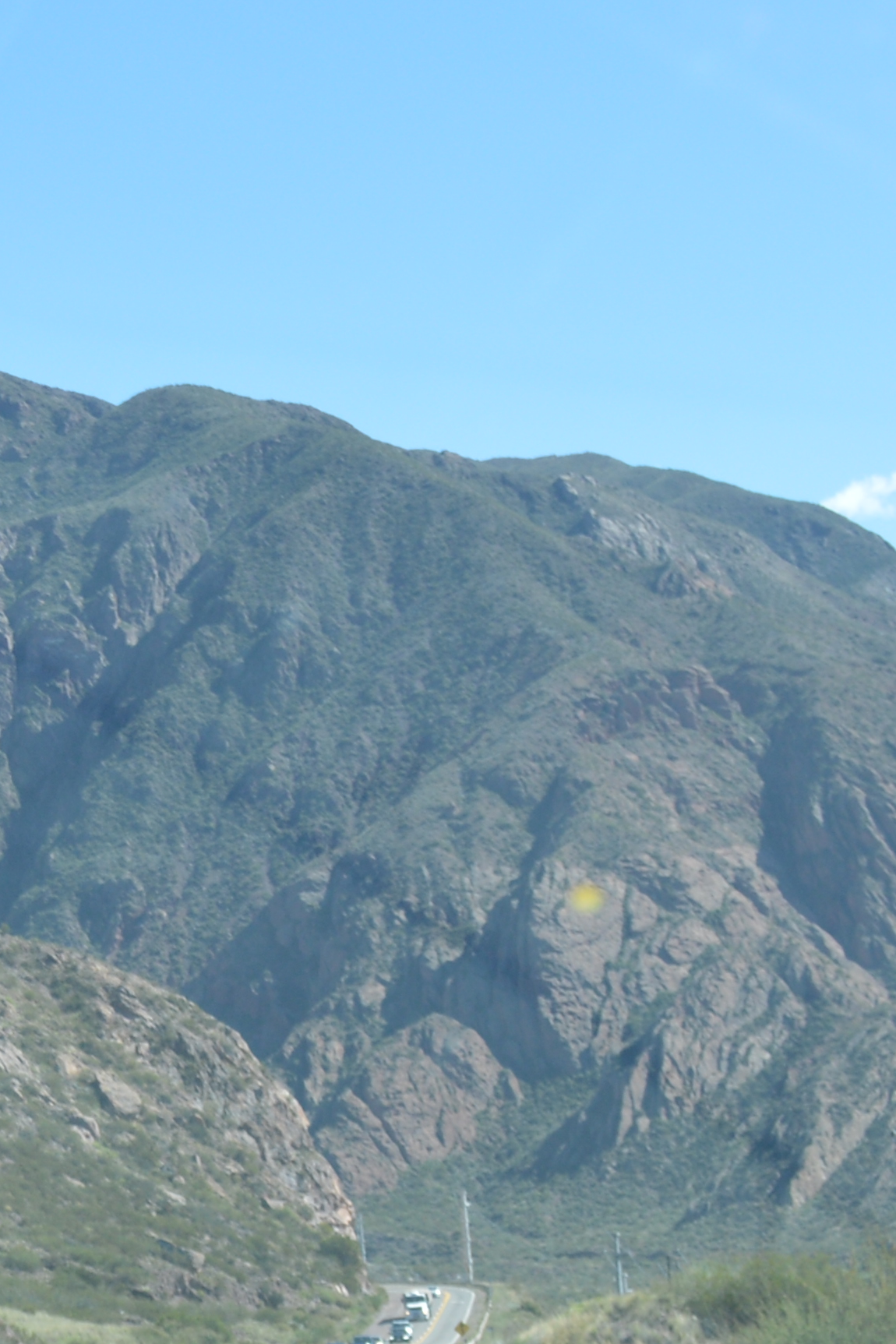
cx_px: -832
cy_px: 376
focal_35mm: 115
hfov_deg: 11.0
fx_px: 4293
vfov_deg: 17.7
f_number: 7.1
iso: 100
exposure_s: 1/200
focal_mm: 22
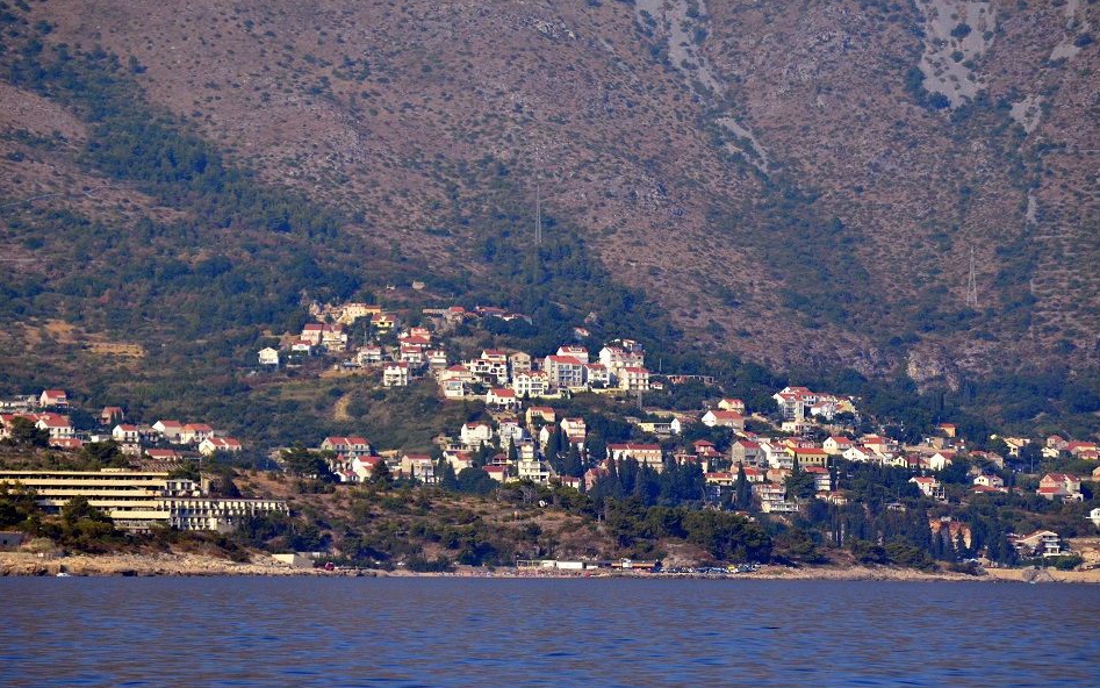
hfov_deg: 8.3
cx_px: 551
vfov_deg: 5.2
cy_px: 361
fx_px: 7570
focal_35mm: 253
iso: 640
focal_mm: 165
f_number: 5
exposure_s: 1/4000
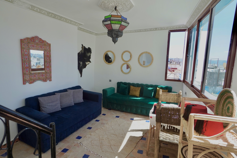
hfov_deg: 86.9
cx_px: 118
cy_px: 79
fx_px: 125
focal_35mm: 19
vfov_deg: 64.6
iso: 400
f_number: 5.6
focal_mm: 13
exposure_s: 1/500
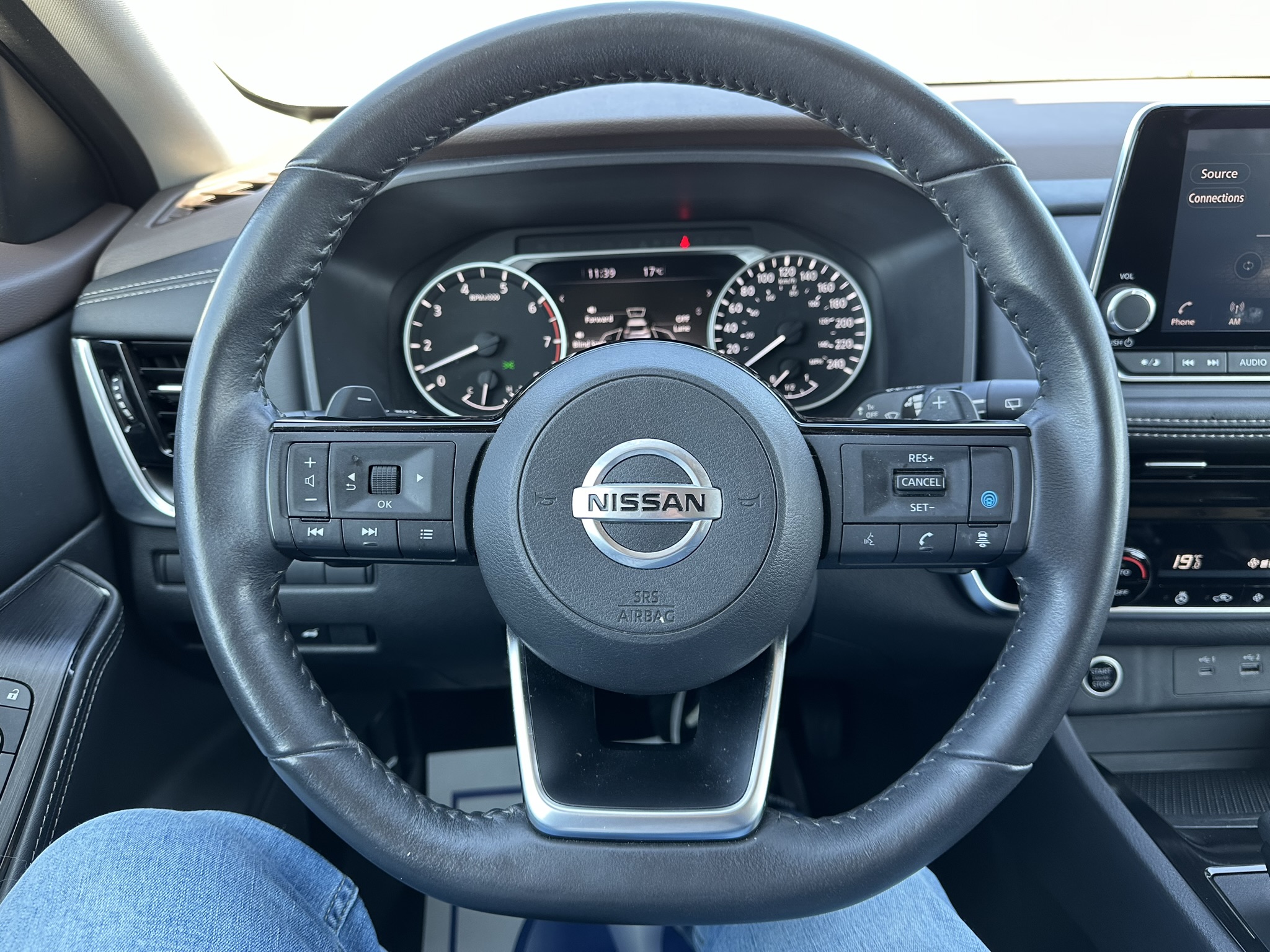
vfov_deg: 56.8
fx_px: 881
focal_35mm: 24
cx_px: 635
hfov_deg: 71.6
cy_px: 476
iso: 160
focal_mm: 6.86
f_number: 1.78
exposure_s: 1/121
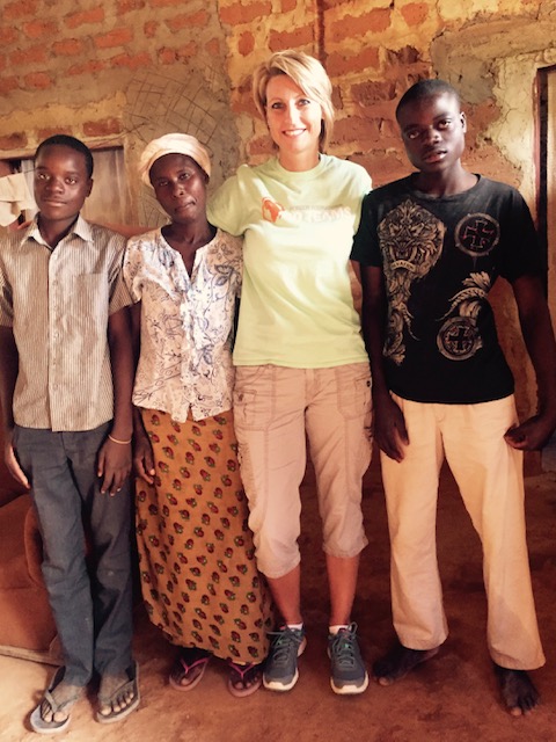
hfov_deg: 48.2
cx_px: 278
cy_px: 371
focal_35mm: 29
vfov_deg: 61.7
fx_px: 621
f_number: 2.2
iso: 250
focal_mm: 4.15
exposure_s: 1/17
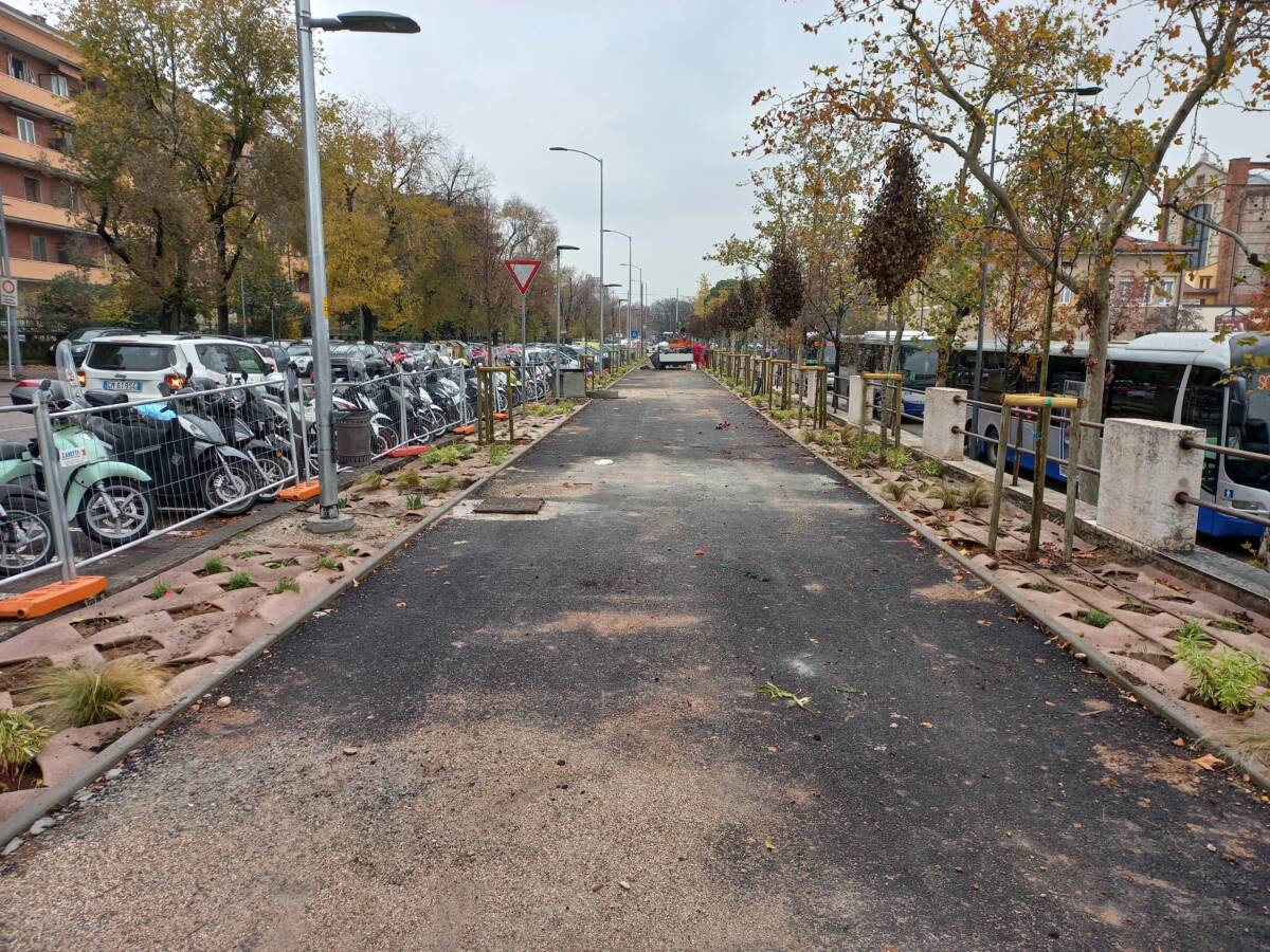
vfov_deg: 54.9
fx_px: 917
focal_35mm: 25
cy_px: 476
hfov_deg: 69.4
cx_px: 635
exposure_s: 1/100
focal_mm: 4.6
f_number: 1.8
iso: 50
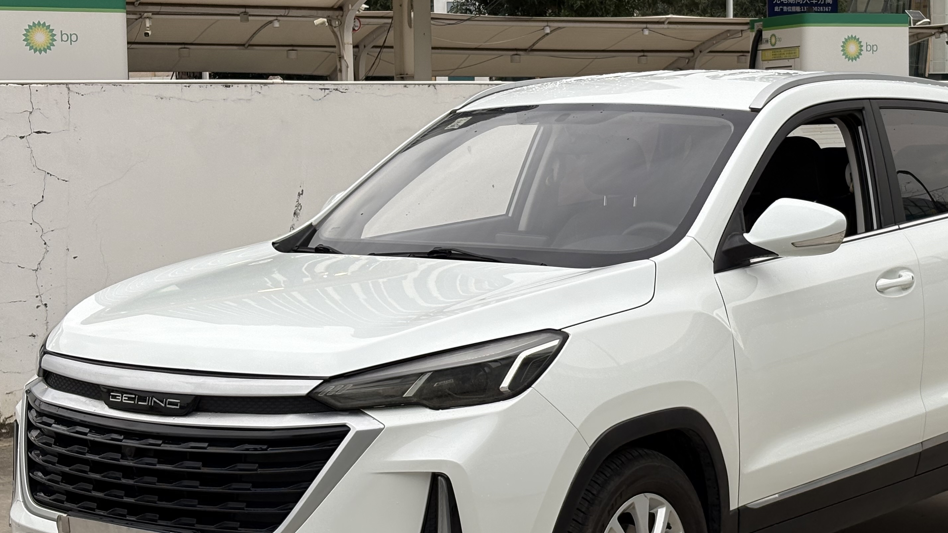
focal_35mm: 80
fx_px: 2011
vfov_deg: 15.1
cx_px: 611
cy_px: 233
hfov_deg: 26.4
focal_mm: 5.96
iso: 32
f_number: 1.6
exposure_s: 1/441
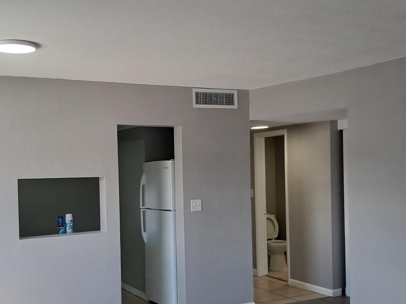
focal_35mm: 45
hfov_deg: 41.9
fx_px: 528
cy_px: 185
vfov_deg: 32.1
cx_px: 165
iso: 50
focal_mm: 4
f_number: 1.8
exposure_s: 1/60
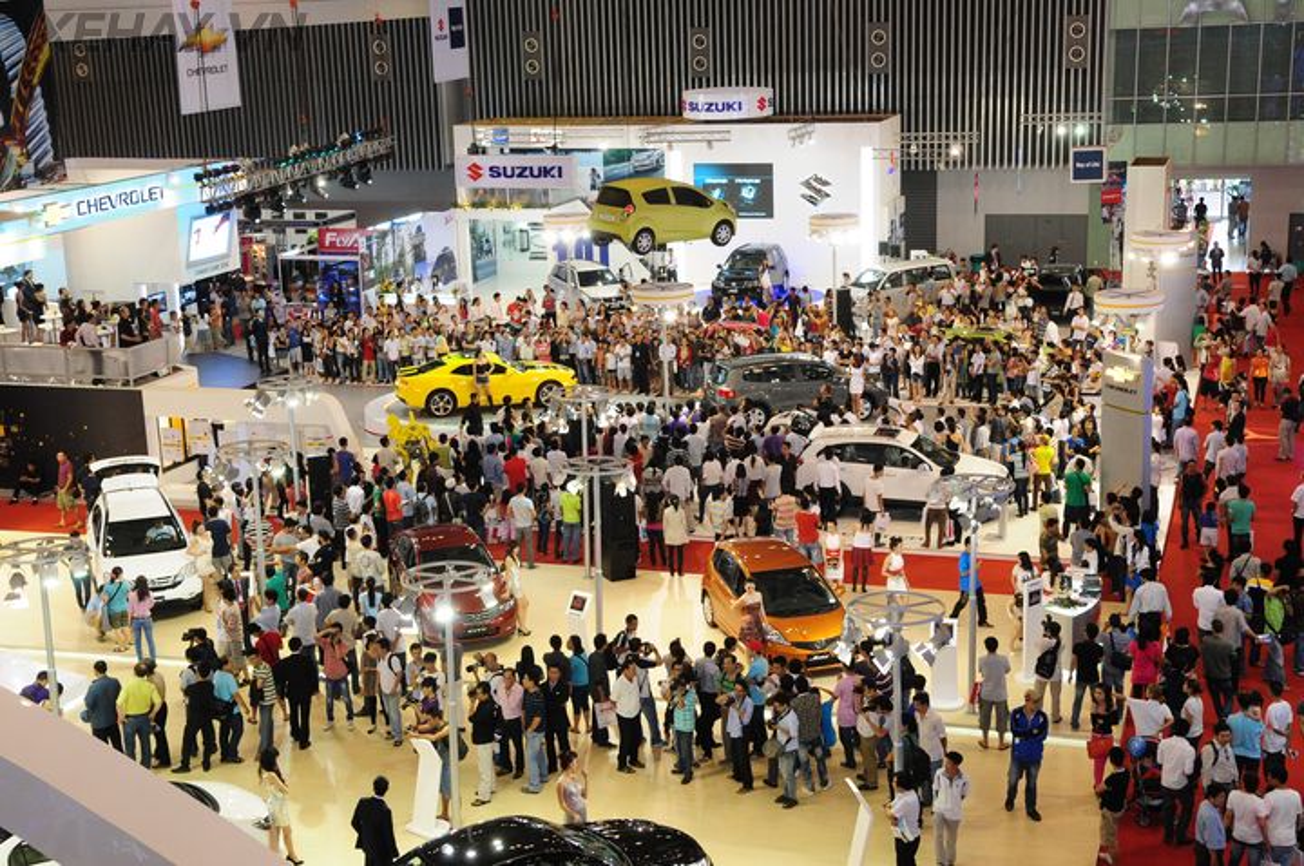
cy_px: 433
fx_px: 1899
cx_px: 652
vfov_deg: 25.7
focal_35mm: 52
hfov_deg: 37.9
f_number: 4
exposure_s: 1/60
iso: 800
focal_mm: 35
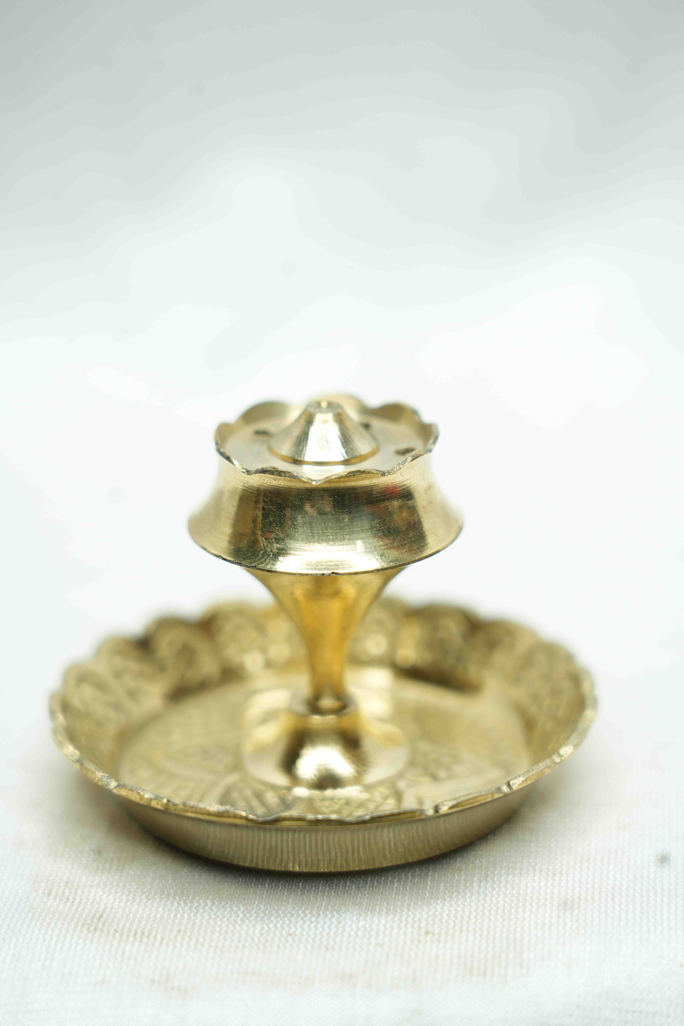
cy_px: 513
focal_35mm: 105
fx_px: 2992
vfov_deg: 19.5
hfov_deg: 13.0
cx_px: 342
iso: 400
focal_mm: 105
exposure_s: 1/80
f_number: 5.6
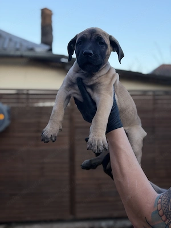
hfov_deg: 30.3
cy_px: 114
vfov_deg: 39.7
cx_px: 86
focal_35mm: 48
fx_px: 316
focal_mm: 6.76
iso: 80
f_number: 1.78
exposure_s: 1/566
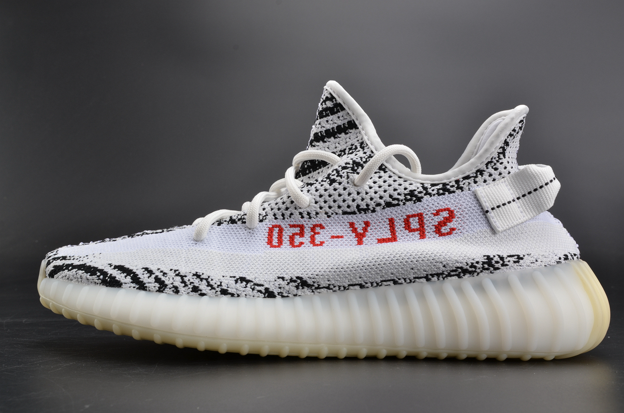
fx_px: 727
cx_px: 312
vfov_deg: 31.8
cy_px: 206
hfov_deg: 46.5
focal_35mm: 42
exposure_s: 1/100
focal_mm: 28
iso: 125
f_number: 13
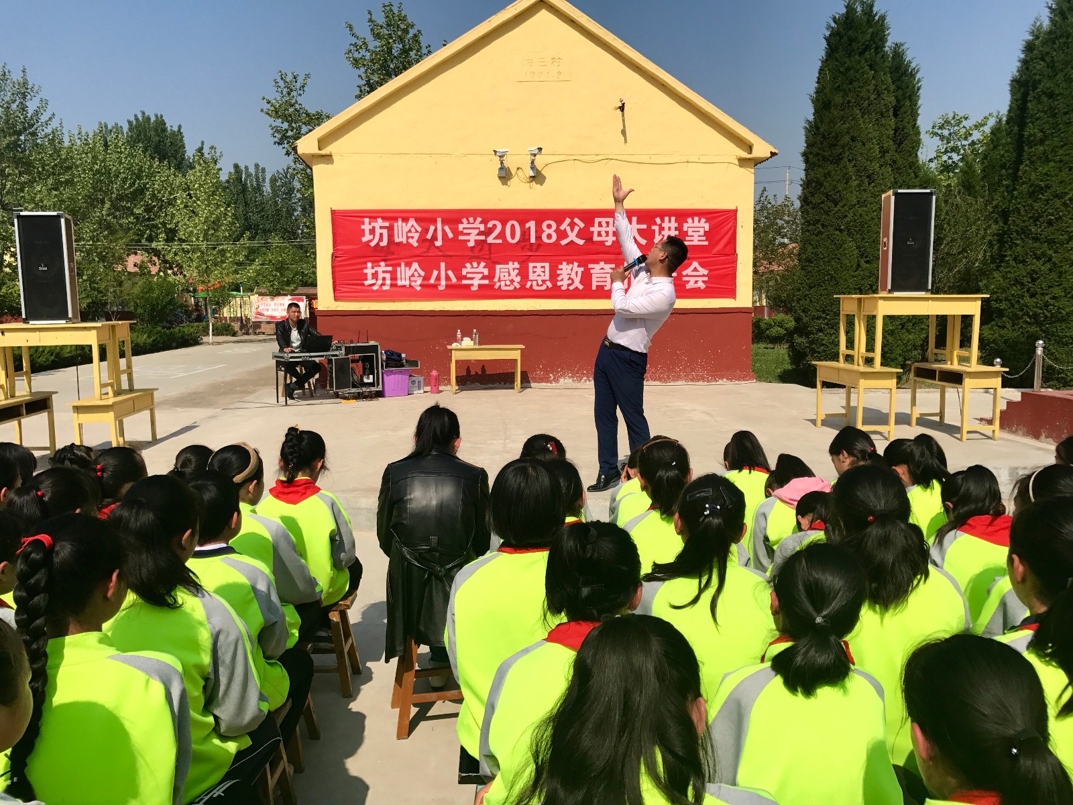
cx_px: 536
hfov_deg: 63.4
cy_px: 402
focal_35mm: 28
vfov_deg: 49.7
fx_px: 868
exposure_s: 1/3425
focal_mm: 3.99
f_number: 1.8
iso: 20
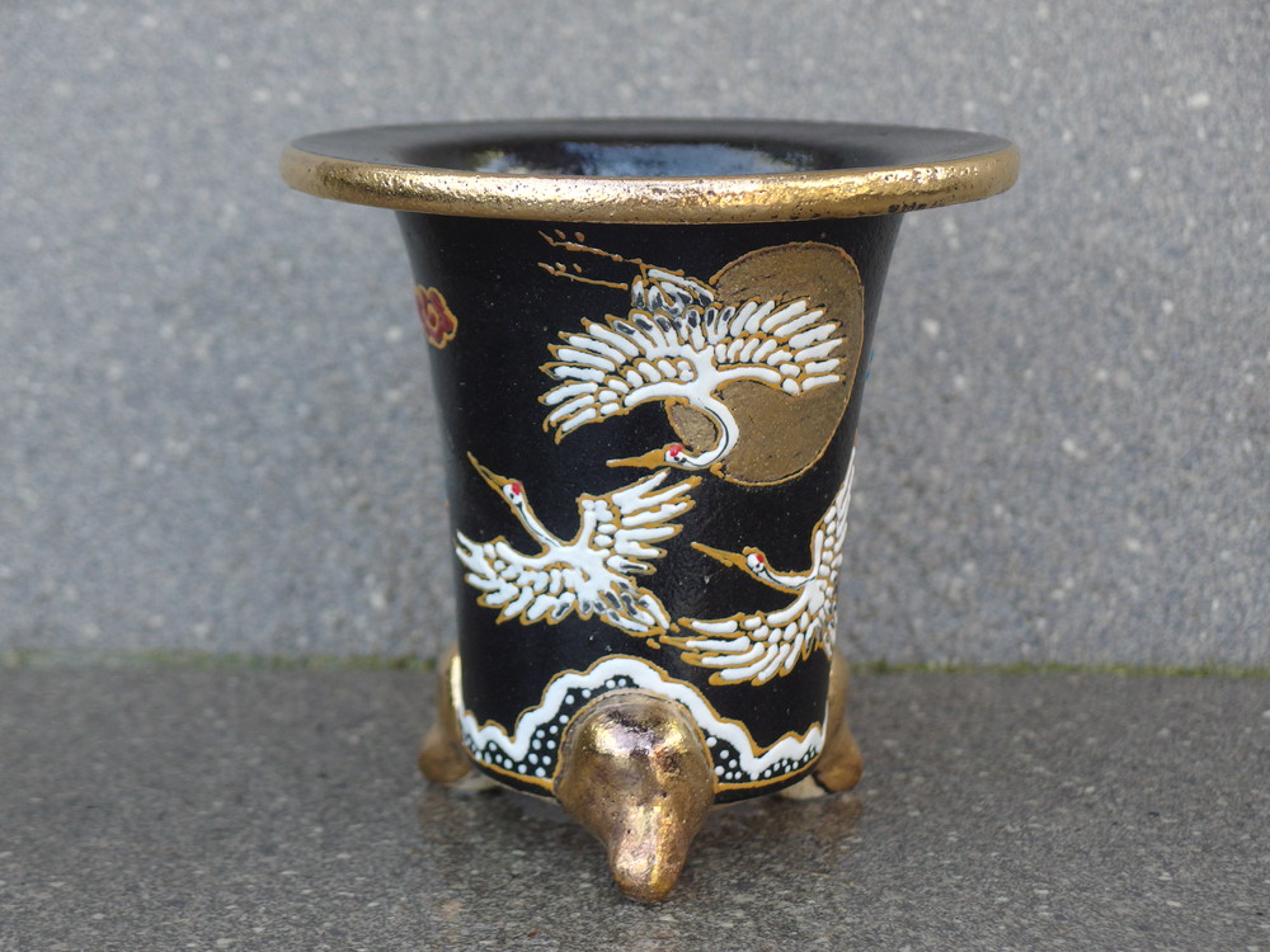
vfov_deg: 18.9
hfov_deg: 25.0
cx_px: 635
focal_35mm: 78
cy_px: 476
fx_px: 2862
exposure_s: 1/80
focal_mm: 16.7
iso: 250
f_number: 2.8
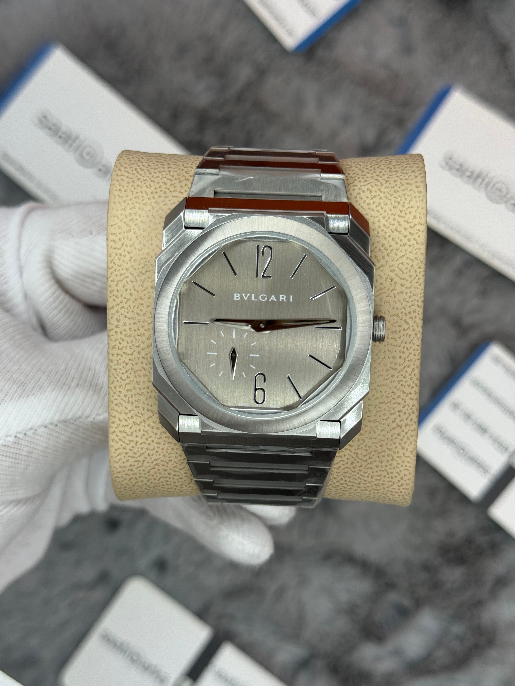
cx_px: 258
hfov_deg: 30.3
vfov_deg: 39.7
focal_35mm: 48
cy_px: 343
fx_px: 952
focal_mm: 6.76
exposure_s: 1/1041
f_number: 1.78
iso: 80
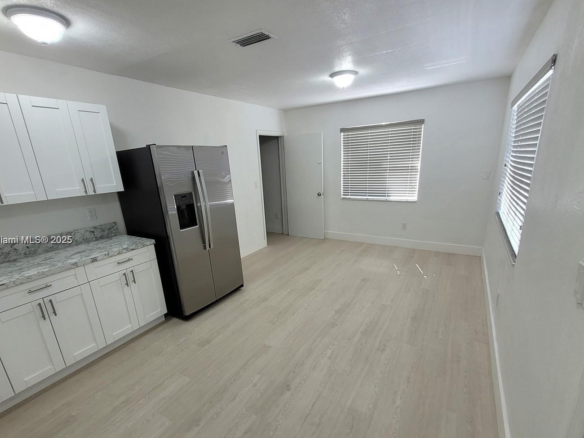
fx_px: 270
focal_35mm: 16
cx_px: 288
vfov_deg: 77.9
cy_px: 241
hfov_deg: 94.5
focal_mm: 1.74
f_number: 2.2
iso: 125
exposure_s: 1/60
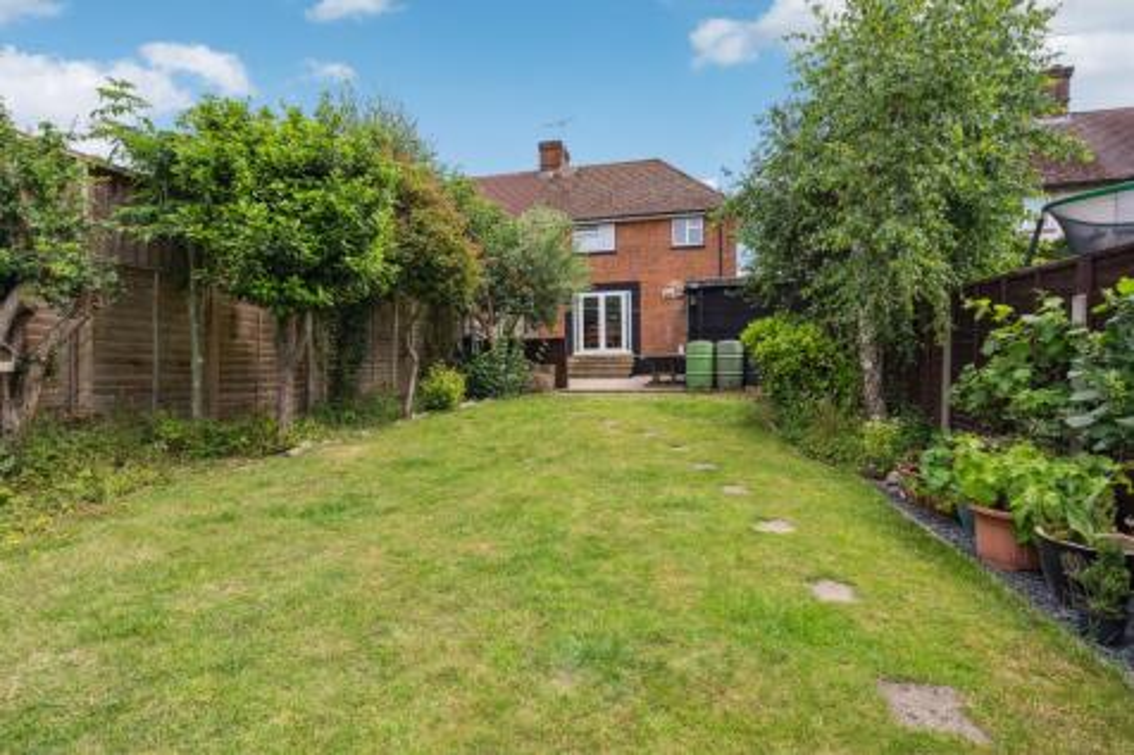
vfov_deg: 73.7
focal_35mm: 16
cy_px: 378
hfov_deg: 96.8
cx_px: 567
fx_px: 504
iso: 640
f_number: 7.1
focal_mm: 16
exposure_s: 1/800
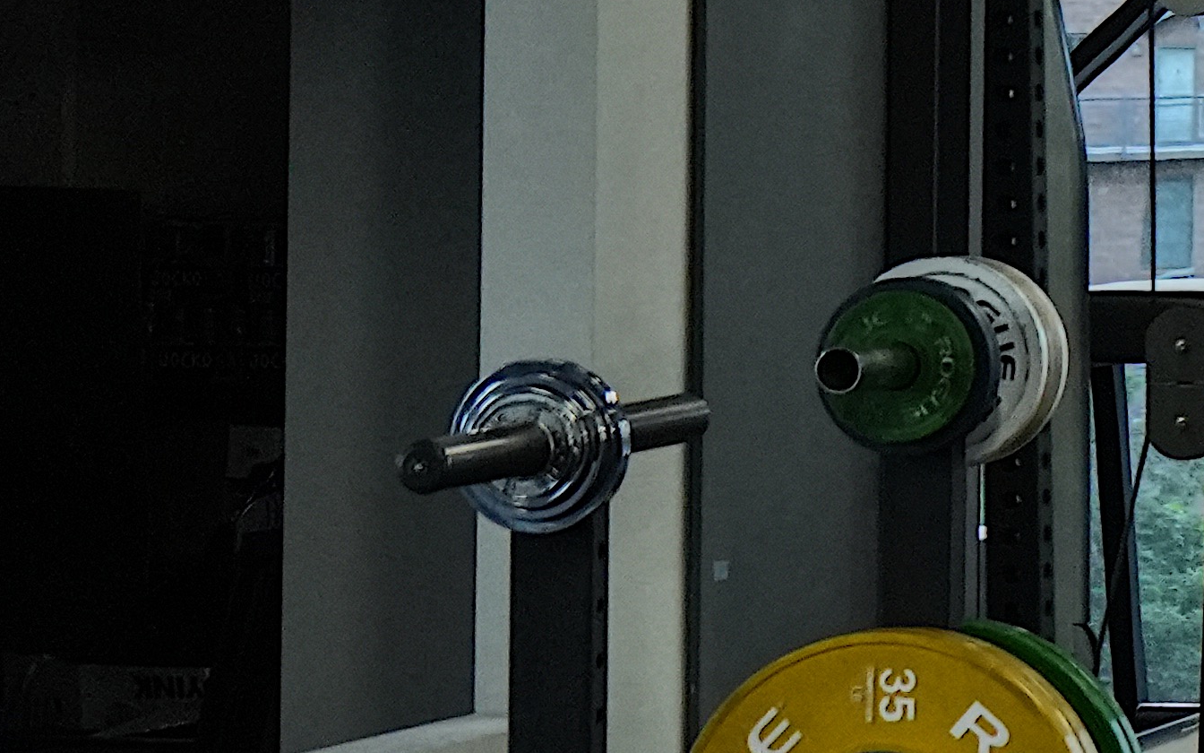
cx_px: 2989
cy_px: -150
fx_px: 6628
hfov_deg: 9.2
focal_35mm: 202
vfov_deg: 6.5
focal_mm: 38
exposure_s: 1/200
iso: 2500
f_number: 6.3
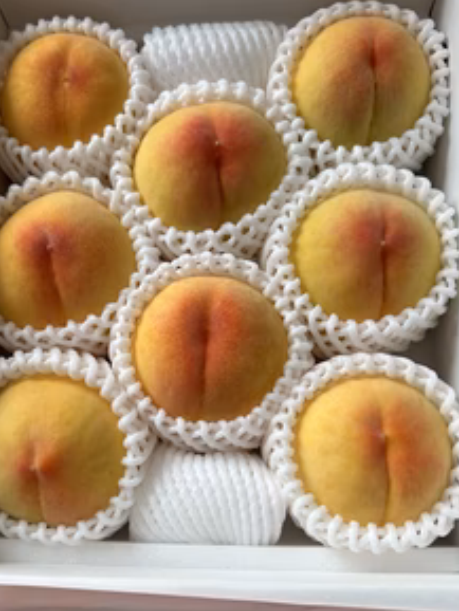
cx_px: 195
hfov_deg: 39.6
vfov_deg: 50.7
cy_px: 387
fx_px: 636
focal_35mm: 36
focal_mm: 5.7
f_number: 1.5
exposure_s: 1/121
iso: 64
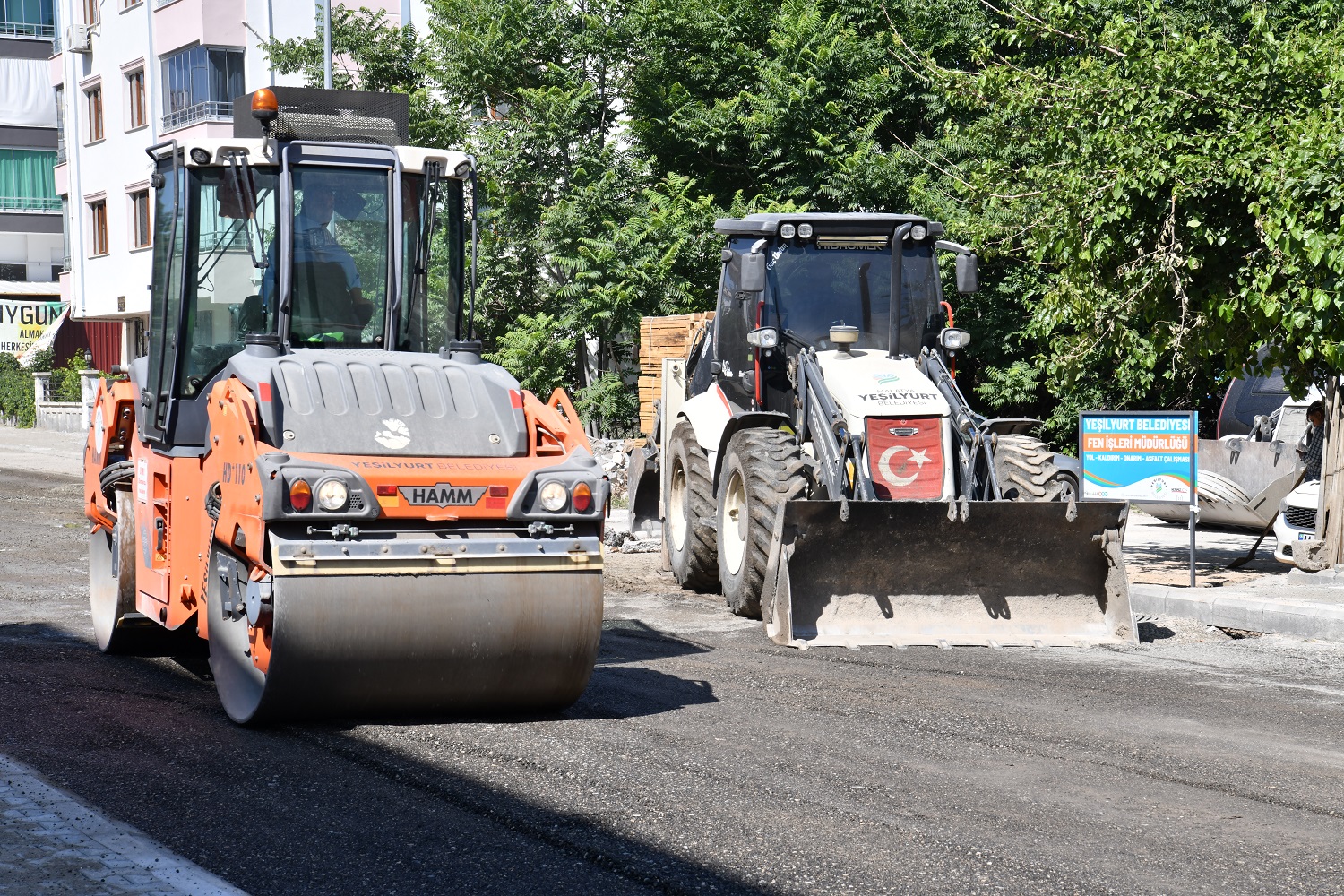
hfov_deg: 28.8
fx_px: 2613
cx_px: 672
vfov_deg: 19.5
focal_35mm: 70
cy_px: 448
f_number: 14
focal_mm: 70
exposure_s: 1/200
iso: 160
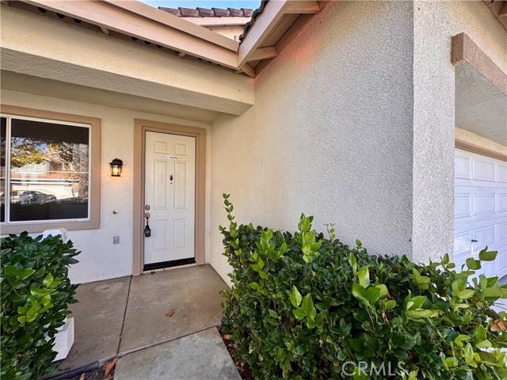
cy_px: 190
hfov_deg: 102.1
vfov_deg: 85.7
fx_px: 205
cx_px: 254
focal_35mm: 14
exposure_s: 1/212
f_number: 2.2
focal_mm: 2.22
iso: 40
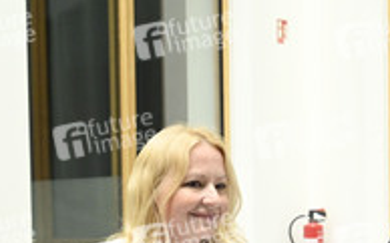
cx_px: 333
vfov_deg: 12.5
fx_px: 1105
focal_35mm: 104
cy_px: 187
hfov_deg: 19.7
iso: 4000
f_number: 5
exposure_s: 1/500
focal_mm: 44
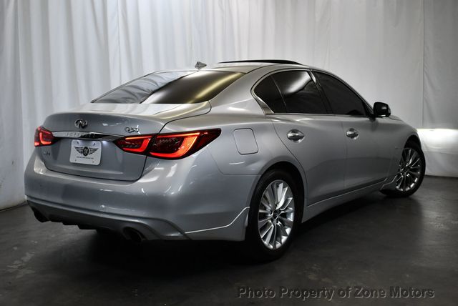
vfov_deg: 30.6
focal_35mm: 44
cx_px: 229
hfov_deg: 44.5
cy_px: 153
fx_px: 560
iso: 720
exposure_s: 1/250
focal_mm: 22
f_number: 3.8
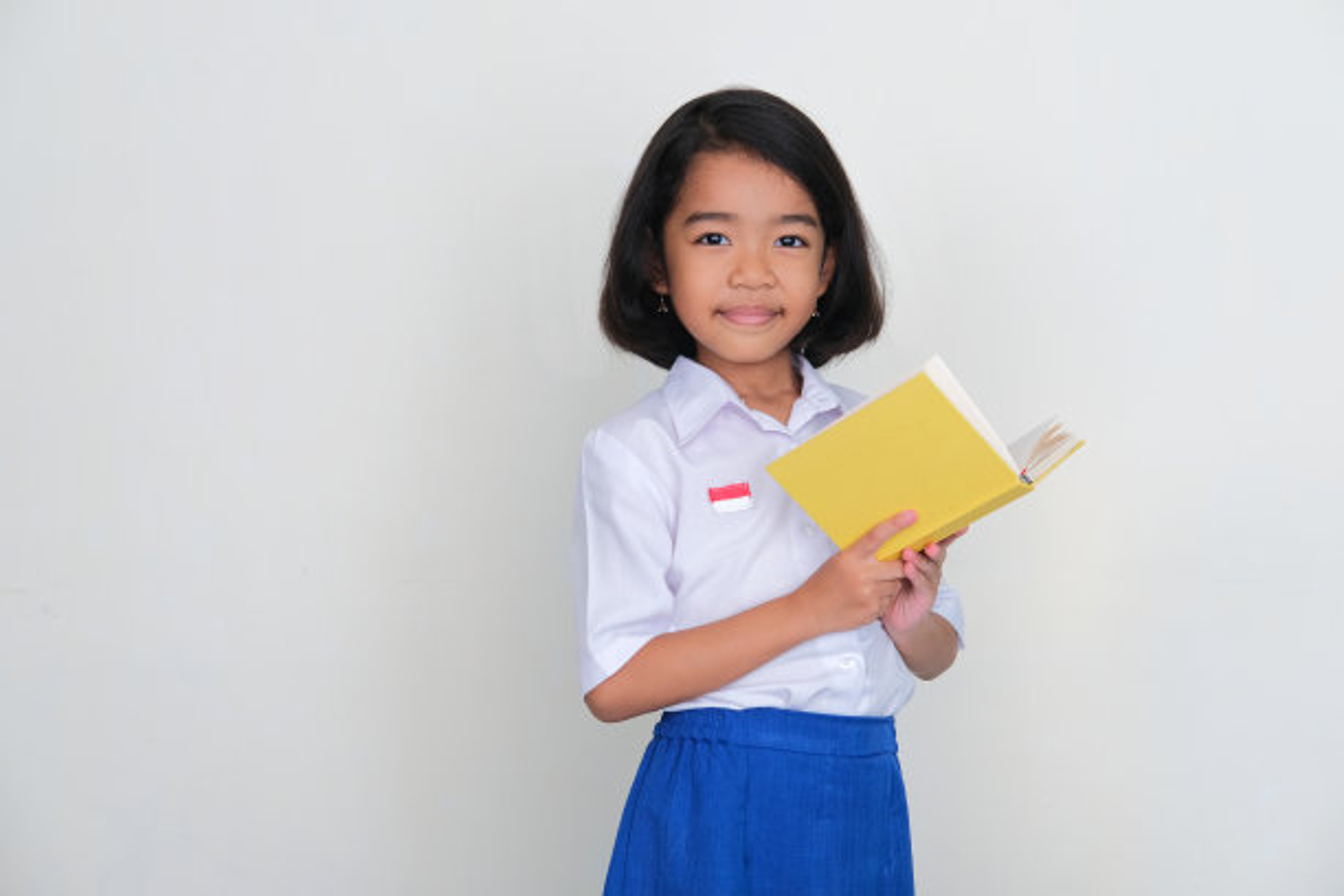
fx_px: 1979
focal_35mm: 53
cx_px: 672
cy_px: 448
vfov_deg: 25.5
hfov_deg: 37.5
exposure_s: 1/100
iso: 160
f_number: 5.6
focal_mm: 35
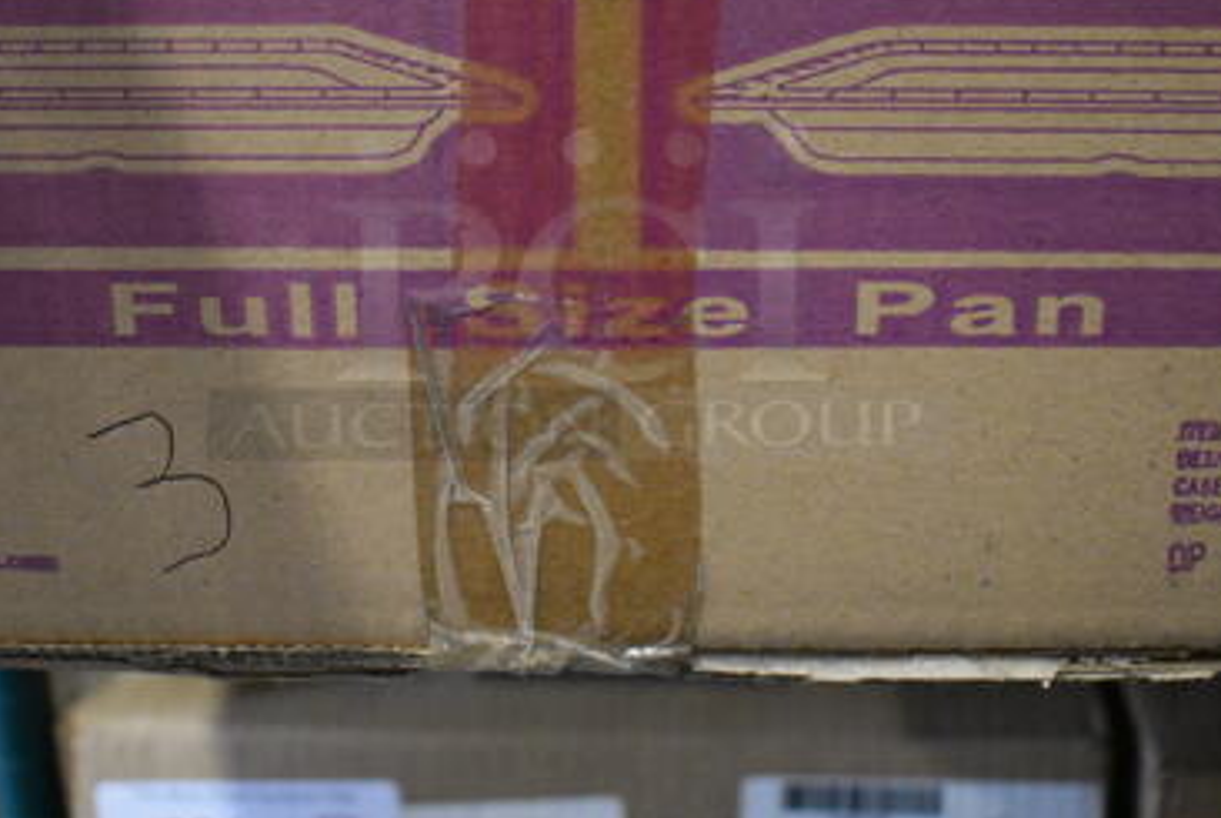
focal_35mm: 55
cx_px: 580
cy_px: 284
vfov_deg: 24.6
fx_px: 1868
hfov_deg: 36.2
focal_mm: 22
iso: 3600
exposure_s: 1/125
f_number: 3.8
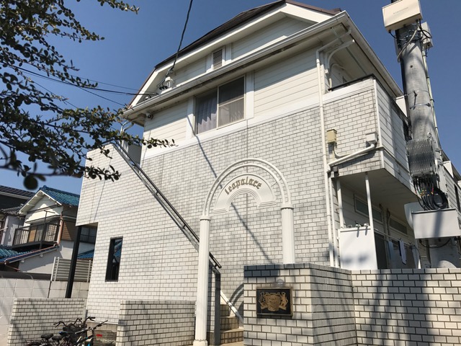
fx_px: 373
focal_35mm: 28
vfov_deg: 49.7
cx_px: 230
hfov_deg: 63.4
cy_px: 173
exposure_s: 1/5051
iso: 20
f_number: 1.8
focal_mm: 3.99
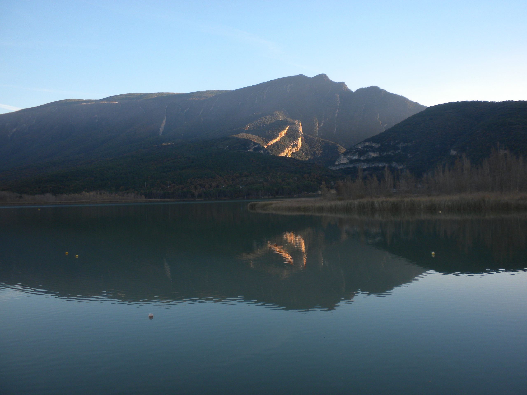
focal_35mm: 37
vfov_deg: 38.7
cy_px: 198
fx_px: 563
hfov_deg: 50.1
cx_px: 264
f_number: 3.5
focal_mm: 6.6
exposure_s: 1/173
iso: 64
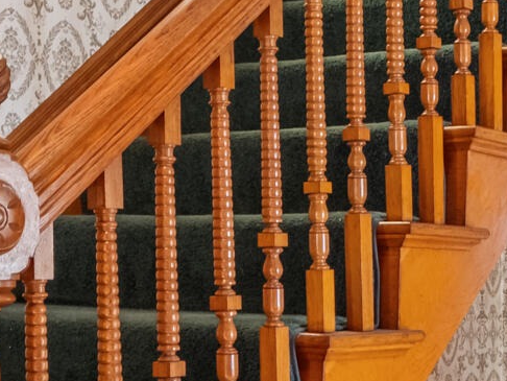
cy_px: 305
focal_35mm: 89
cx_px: 247
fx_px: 1304
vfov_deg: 16.5
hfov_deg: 22.0
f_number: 8
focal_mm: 9.9
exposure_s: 1.3
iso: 640
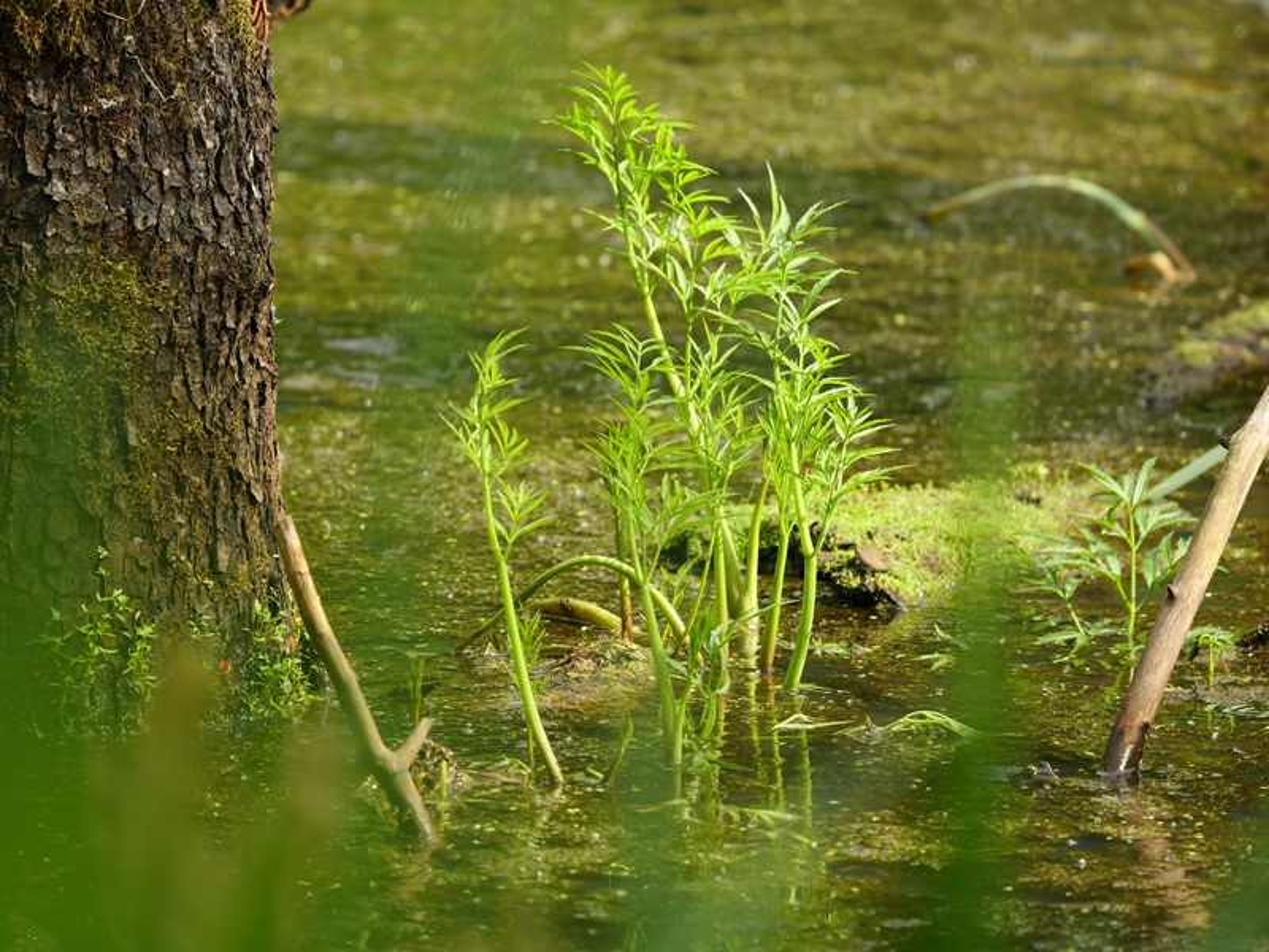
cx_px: 634
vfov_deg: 3.4
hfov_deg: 4.5
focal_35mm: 440
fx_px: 16130
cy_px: 476
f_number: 4.5
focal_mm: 220
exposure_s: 1/500
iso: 320
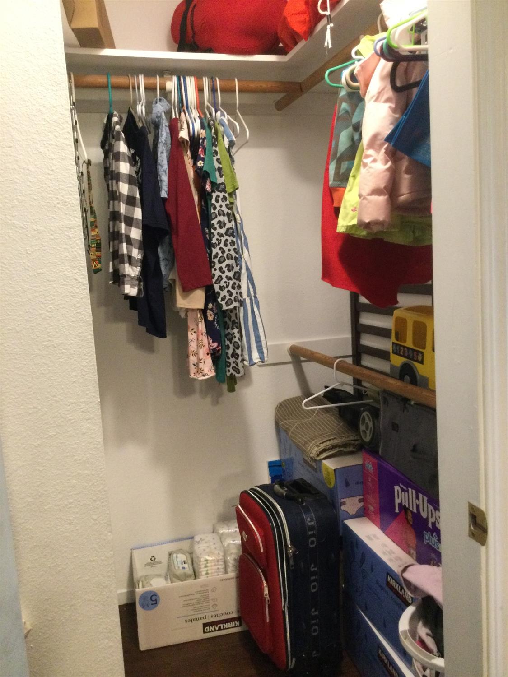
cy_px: 338
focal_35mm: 31
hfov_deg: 45.4
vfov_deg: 58.4
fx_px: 607
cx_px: 254
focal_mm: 3.3
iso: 200
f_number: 2.4
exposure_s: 1/20
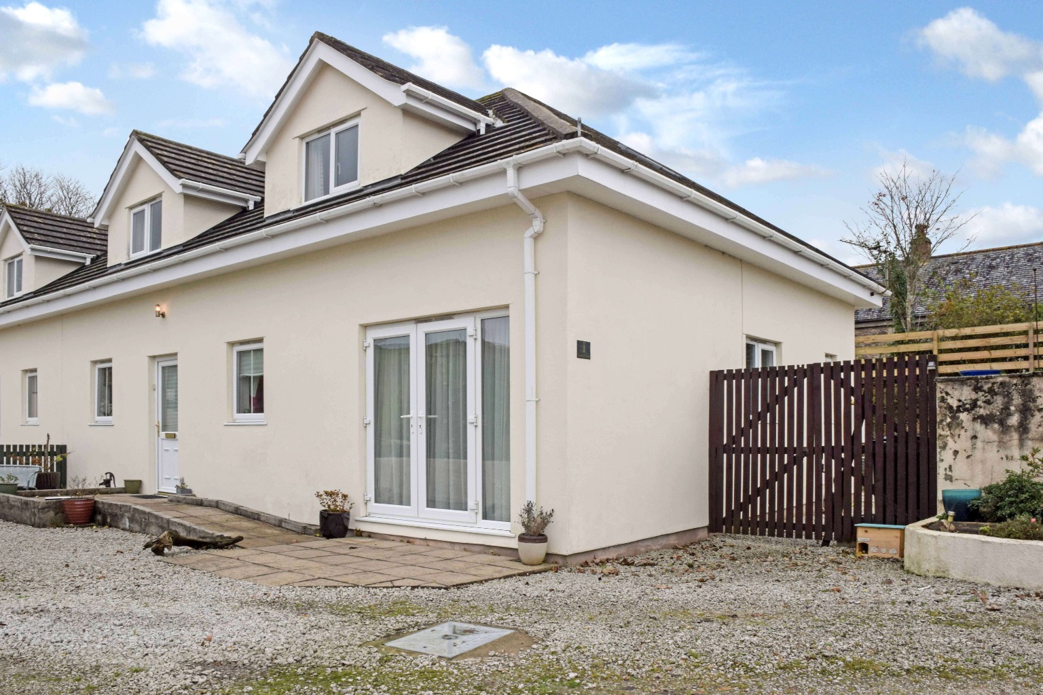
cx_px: 522
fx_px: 782
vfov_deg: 47.9
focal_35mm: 27
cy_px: 348
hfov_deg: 67.4
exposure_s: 1/125
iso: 400
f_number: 13
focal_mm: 18
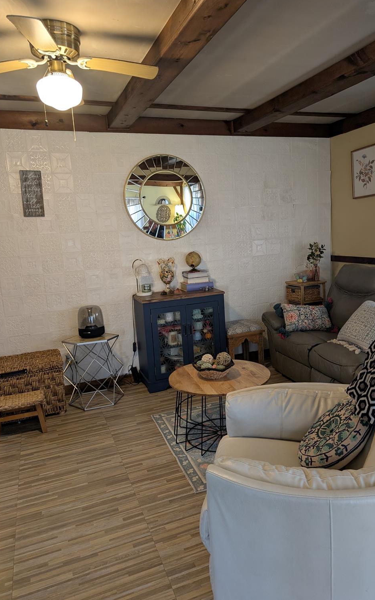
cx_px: 226
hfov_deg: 47.3
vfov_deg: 70.4
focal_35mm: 26
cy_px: 296
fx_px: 425
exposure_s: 1/60
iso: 100
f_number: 1.68
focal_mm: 6.9
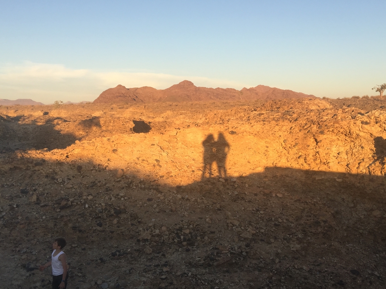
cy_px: 159
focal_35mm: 37
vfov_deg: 38.6
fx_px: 413
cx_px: 201
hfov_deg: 50.1
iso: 32
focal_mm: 4.15
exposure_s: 1/514
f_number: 2.2
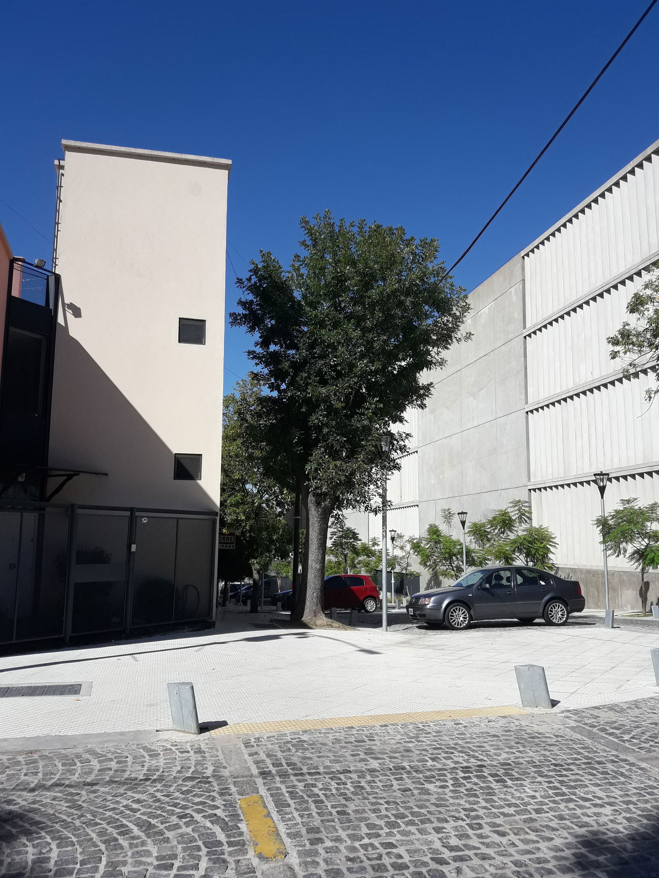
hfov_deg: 49.7
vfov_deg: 63.4
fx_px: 711
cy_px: 439
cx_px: 330
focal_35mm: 28
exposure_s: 1/2083
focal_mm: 3.7
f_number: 1.9
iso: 40
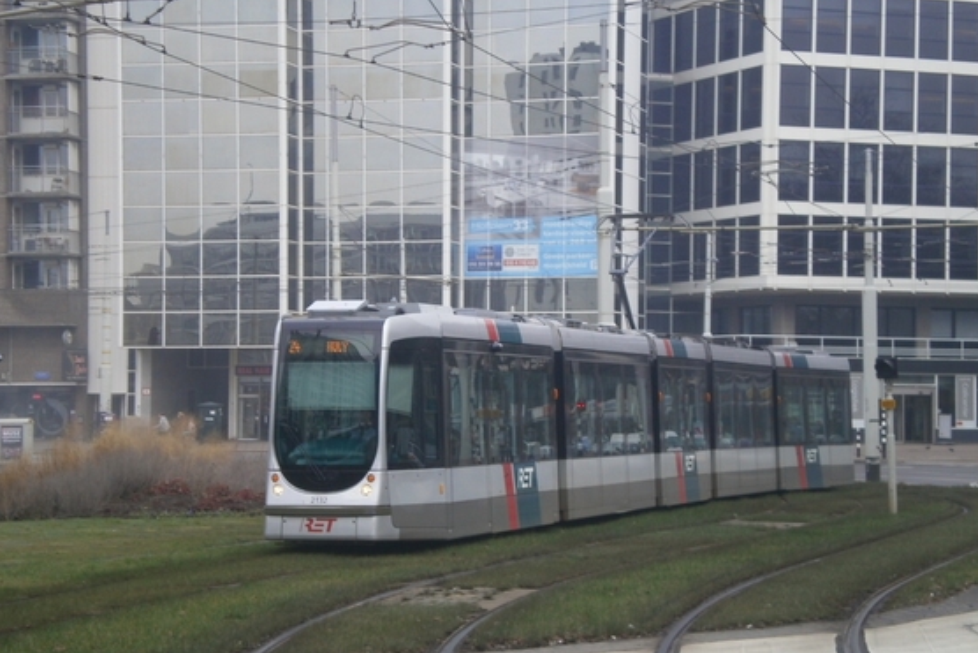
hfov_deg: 22.1
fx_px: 2500
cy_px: 349
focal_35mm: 92
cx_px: 454
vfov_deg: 14.9
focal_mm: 14.3
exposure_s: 1/125
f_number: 5.1
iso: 100
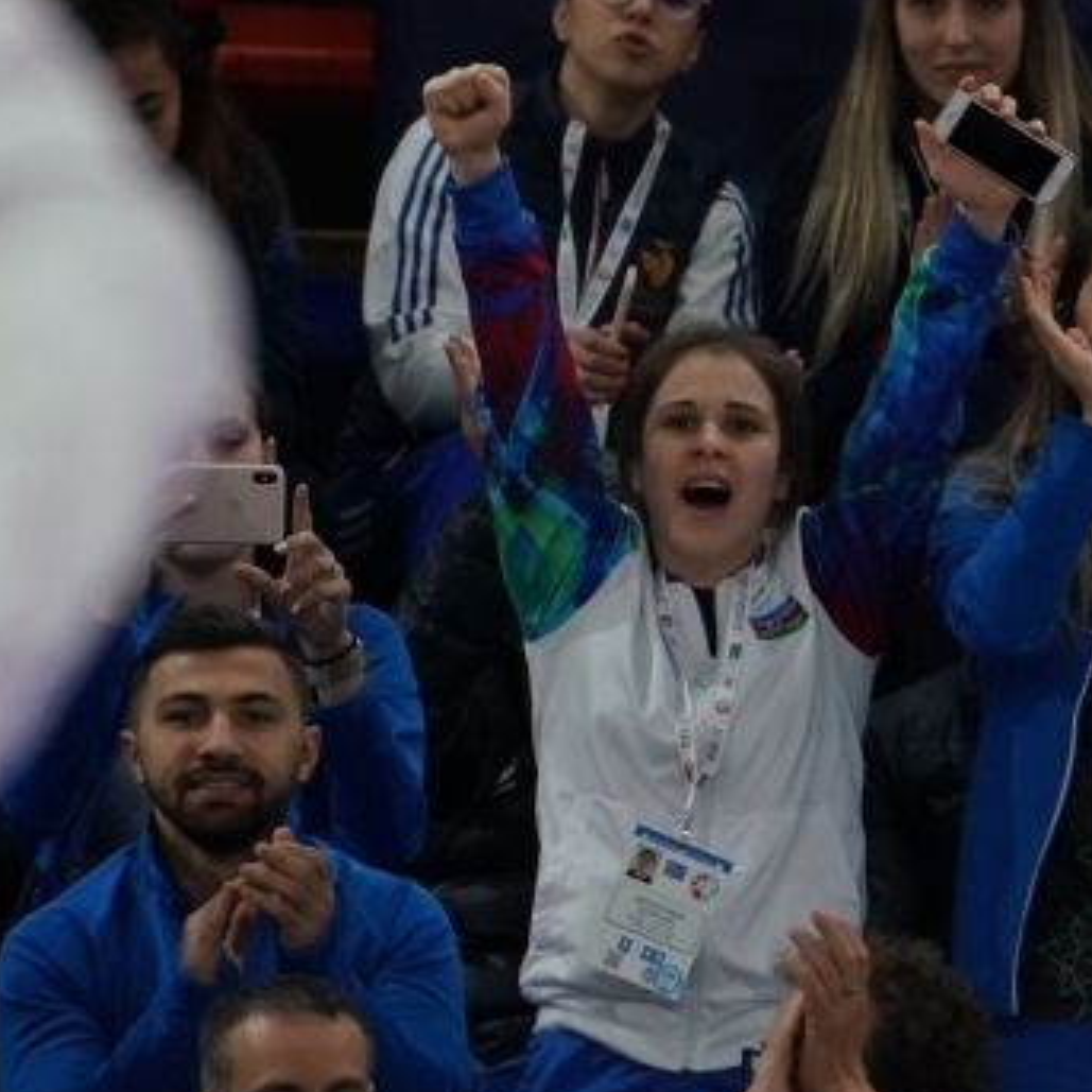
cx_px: 506
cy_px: 401
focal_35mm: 893
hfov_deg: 2.0
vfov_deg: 2.0
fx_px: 31871
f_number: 2.8
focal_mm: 200
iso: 1600
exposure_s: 1/1000
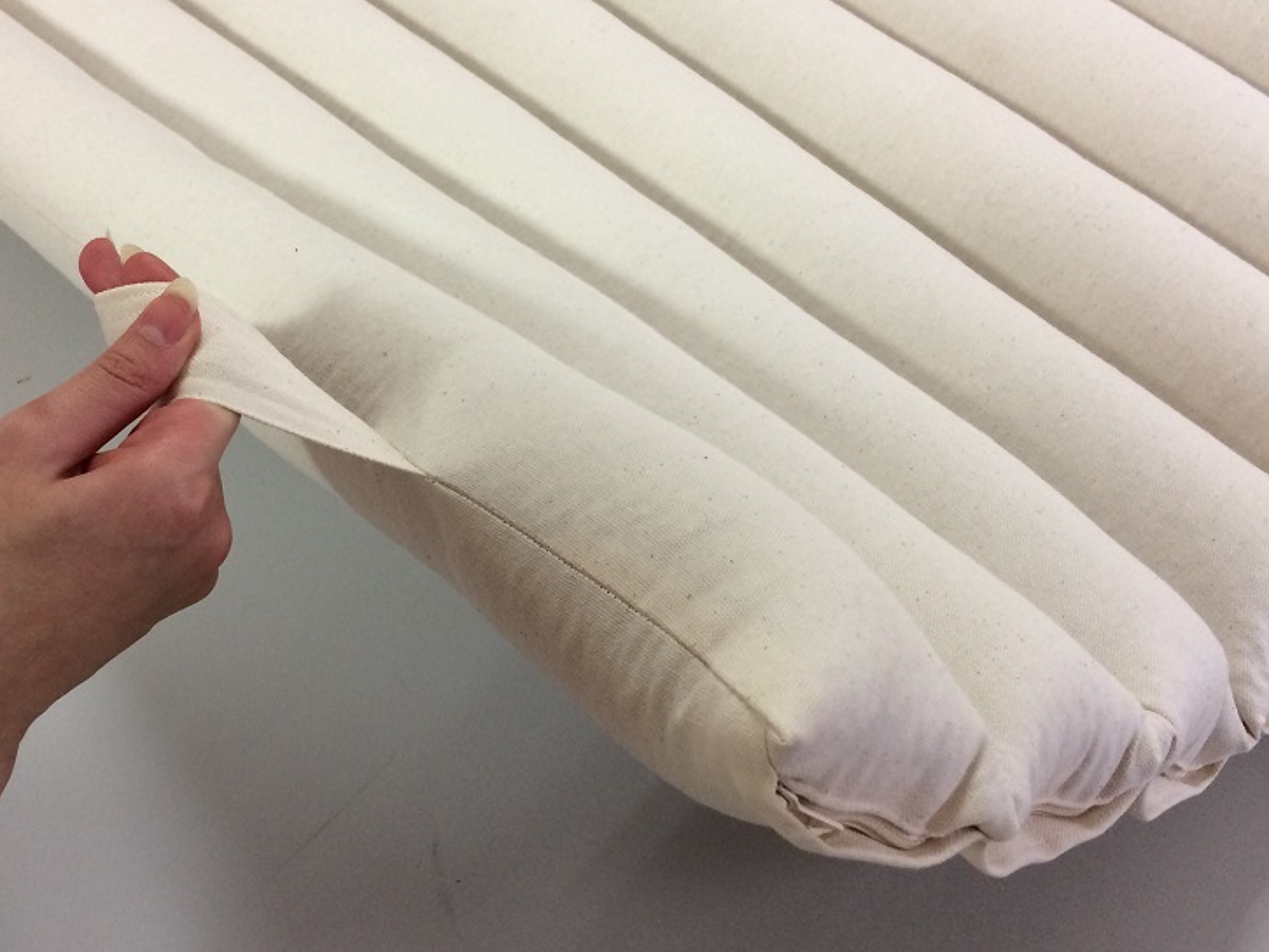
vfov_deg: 35.9
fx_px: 1467
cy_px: 565
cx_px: 474
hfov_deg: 46.4
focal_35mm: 40
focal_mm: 4.15
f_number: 2.2
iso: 125
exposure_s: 1/33
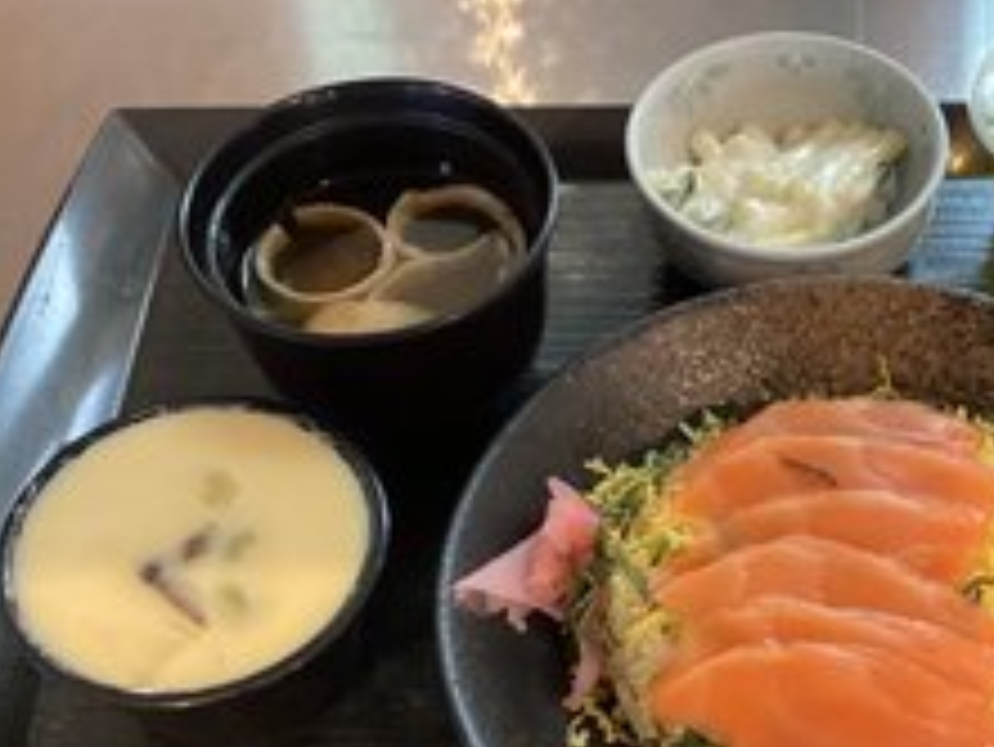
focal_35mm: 56
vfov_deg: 25.8
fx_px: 1609
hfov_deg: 33.3
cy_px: 562
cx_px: 801
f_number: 2.4
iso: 400
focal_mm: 3.3
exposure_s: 1/30
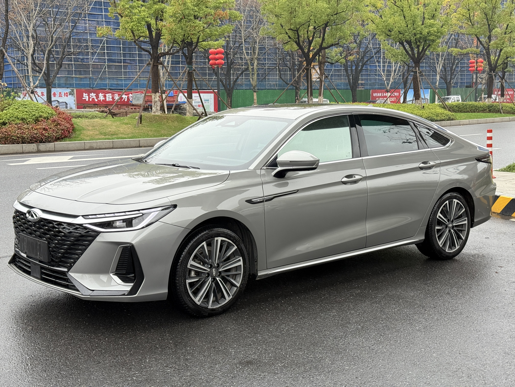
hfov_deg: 39.7
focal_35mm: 48
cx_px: 258
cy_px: 194
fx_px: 714
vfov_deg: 30.3
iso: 64
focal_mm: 6.76
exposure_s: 1/458
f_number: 1.78
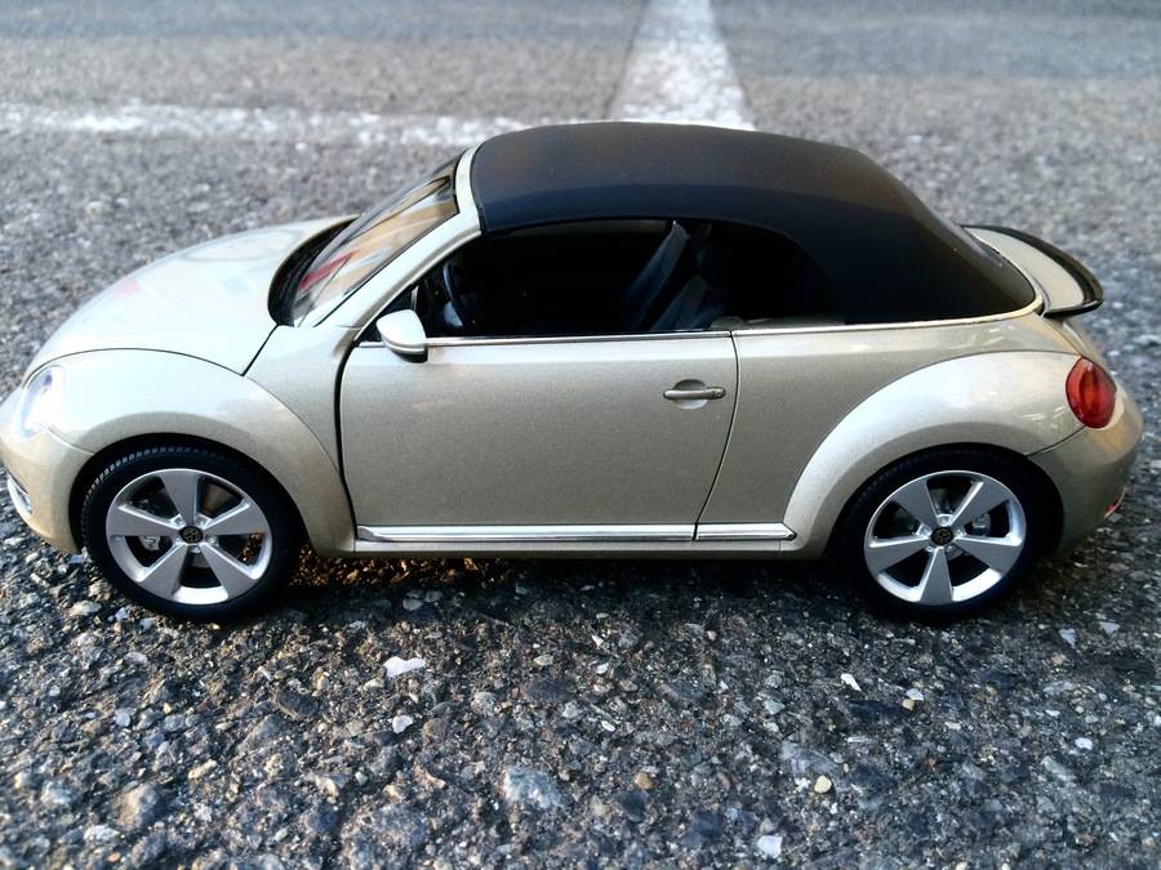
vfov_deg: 48.2
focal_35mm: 29
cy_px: 435
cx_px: 580
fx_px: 973
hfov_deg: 61.7
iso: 40
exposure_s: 1/40
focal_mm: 4.15
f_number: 2.2
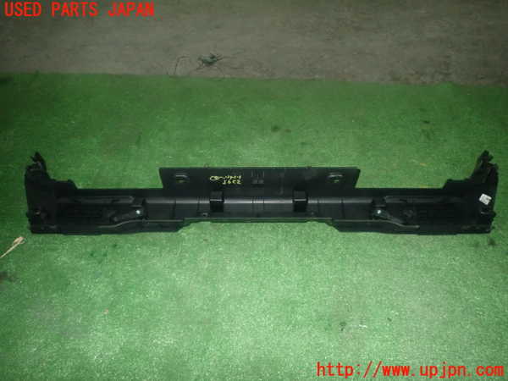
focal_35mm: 25
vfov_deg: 54.9
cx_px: 254
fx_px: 367
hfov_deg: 69.4
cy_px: 190
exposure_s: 1/30
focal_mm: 4.5
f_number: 5.6
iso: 800
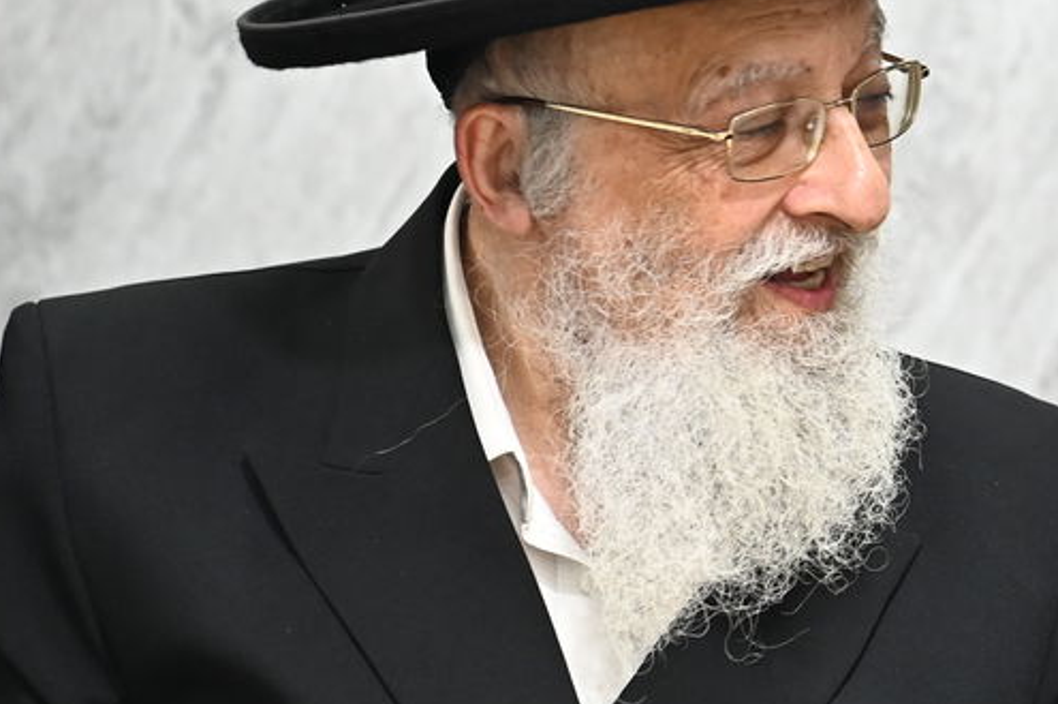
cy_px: 210
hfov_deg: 10.2
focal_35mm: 198
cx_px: 1263
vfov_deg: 6.9
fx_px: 5813
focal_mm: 70
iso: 1600
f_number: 4
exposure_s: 1/160
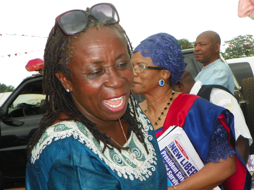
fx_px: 470
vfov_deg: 22.9
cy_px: 95
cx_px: 127
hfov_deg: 30.3
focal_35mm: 64
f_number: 3.5
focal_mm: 11.4
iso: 200
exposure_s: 1/160
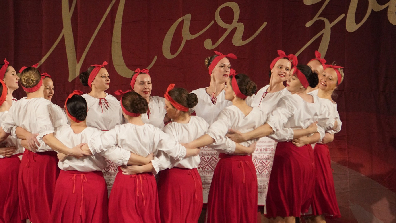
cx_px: 143
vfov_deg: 3.9
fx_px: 3308
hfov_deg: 6.8
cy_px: 43
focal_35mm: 315
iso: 3200
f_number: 2.8
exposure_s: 1/400
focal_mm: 140
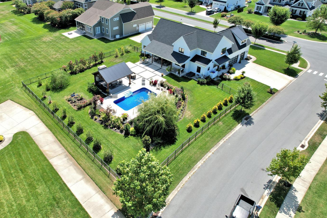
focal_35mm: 26
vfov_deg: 49.4
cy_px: 94
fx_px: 236
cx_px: 135
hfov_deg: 68.9
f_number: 2.8
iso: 100
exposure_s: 1/1250
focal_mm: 8.38
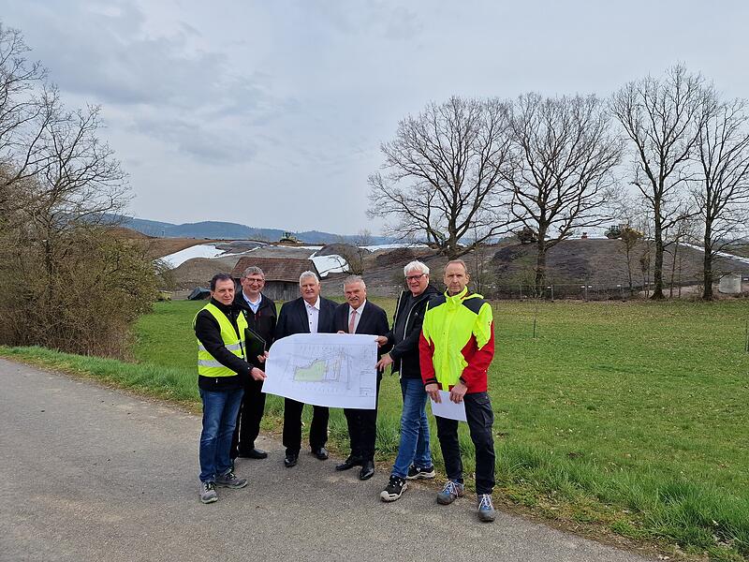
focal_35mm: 23
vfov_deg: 58.9
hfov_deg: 73.9
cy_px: 281
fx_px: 498
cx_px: 374
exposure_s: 1/1584
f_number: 1.8
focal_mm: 6.4
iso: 50
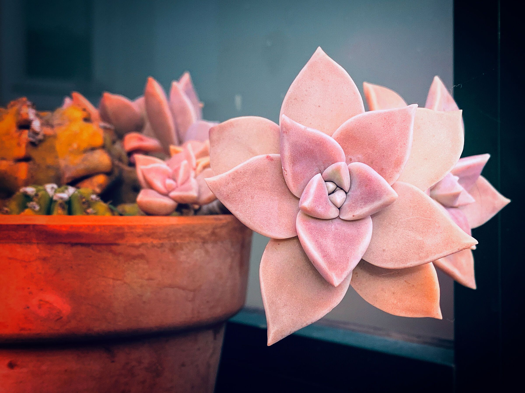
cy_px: 196
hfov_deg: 36.8
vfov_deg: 28.0
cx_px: 262
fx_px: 789
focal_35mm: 52
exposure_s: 1/424
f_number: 1.8
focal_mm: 4.25
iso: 25
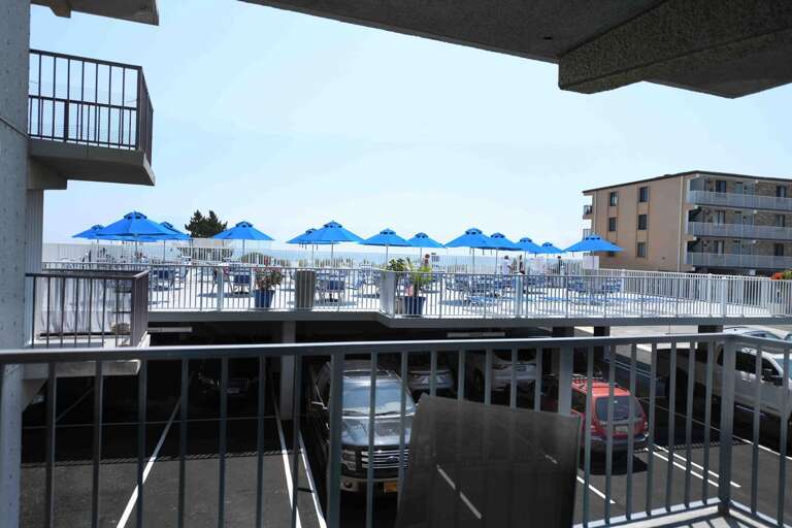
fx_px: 528
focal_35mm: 24
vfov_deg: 53.1
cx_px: 396
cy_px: 264
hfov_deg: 73.7
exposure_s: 1/1000
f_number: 2.8
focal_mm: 24
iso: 64
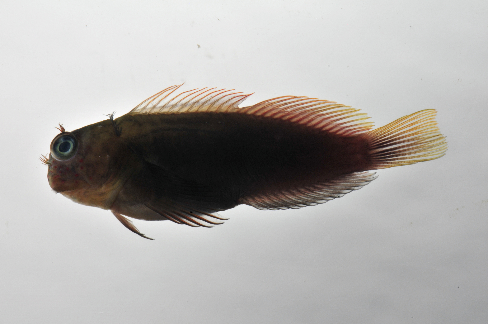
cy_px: 162
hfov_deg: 13.1
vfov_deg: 8.7
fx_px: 2132
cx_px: 244
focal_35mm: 158
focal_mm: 105
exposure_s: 1/60
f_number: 36
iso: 200
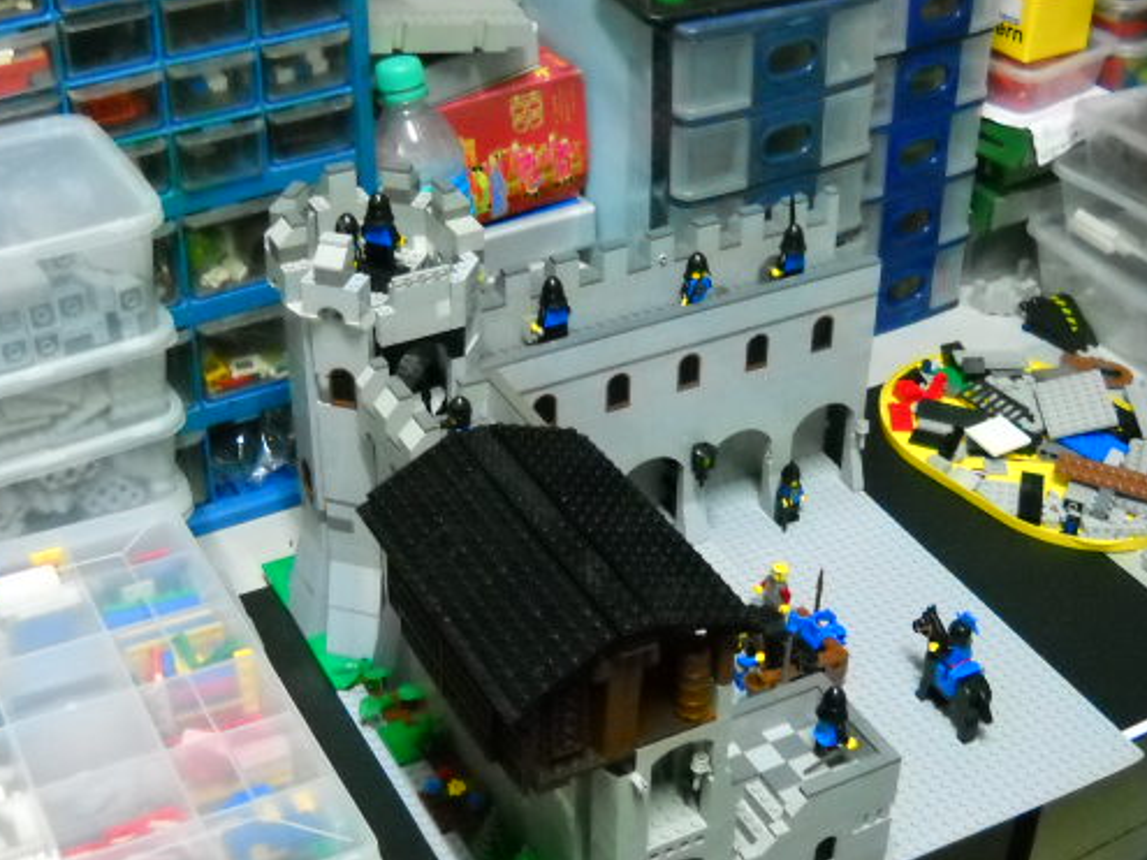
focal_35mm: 53
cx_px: 484
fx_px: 1756
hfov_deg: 36.1
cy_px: 491
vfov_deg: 27.5
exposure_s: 1/7
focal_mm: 6.72
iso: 800
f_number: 3.1
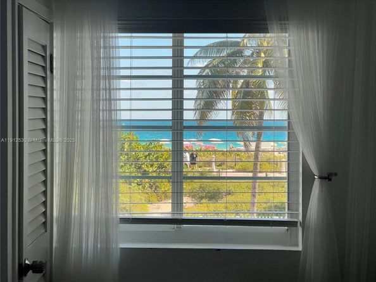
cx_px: 188
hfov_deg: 25.3
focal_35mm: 77
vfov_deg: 19.1
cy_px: 141
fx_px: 836
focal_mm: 9
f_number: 2.8
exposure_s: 1/139
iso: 32
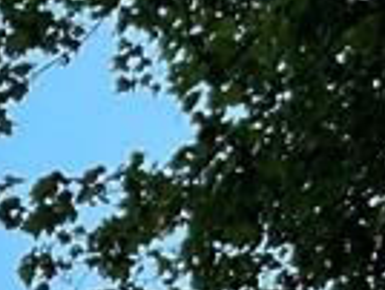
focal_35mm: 198
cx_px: -569
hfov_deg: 8.9
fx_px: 2206
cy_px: 804
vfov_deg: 6.9
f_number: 1.6
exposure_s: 1/1689
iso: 32
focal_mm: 5.1
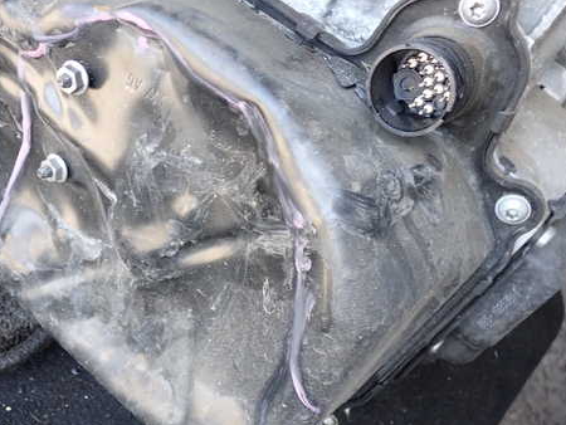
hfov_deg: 46.7
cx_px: 248
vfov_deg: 36.0
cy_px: 230
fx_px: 654
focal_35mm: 40
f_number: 2.3
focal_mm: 5.4
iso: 100
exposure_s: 1/60
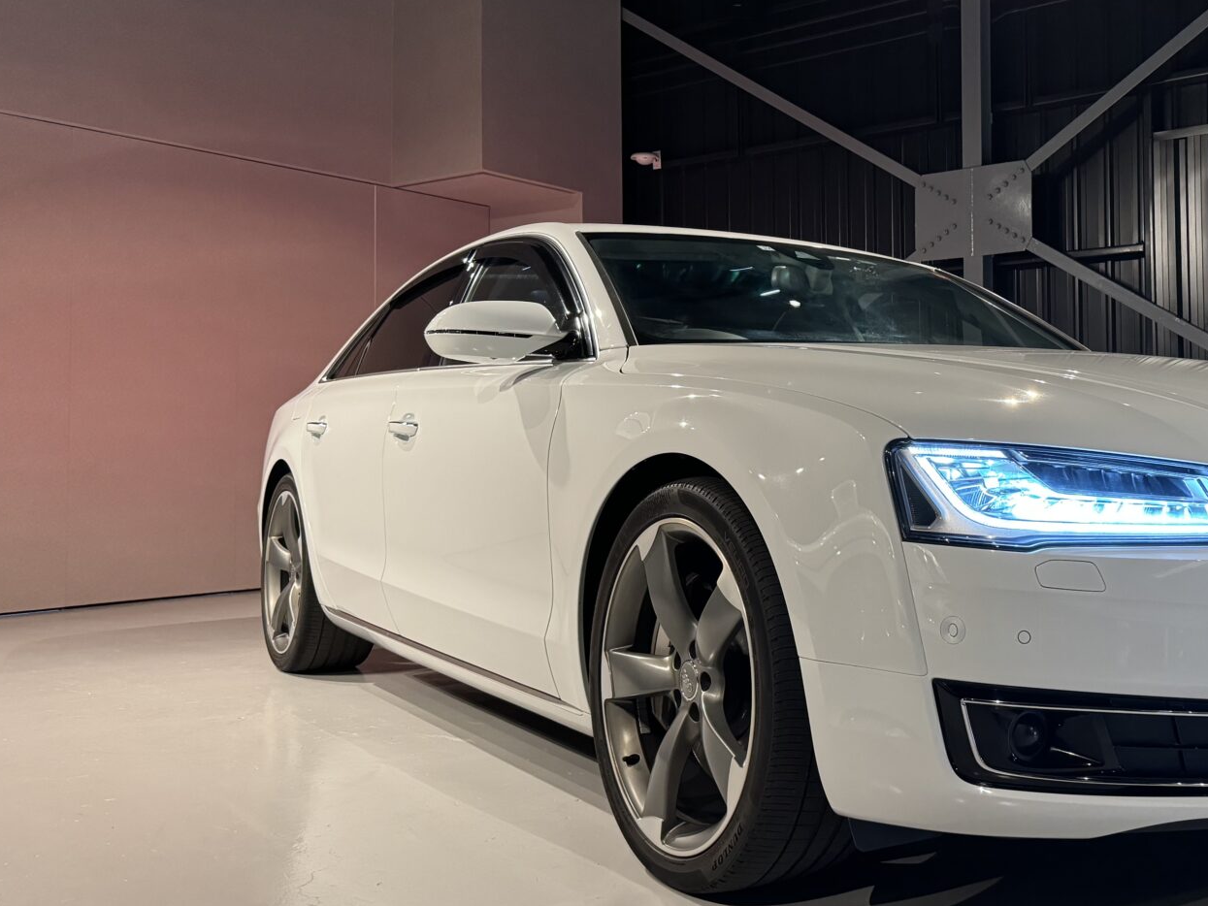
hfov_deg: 48.2
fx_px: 1291
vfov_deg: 38.6
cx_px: 903
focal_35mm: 37
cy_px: 380
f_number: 1.78
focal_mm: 6.76
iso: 500
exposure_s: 1/41
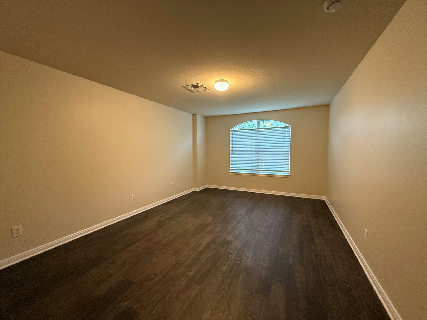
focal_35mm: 14
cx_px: 214
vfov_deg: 85.7
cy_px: 160
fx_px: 173
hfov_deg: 102.1
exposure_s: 1/60
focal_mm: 2.22
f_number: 2.2
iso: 500
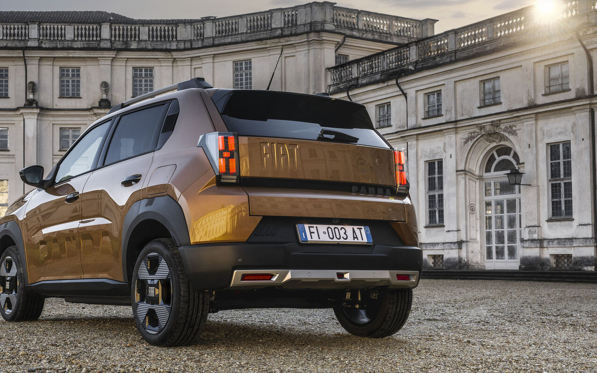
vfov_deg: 23.5
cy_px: 140
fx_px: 895
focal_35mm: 55
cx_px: 220
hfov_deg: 36.7
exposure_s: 1/160
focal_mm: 36
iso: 200
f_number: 8
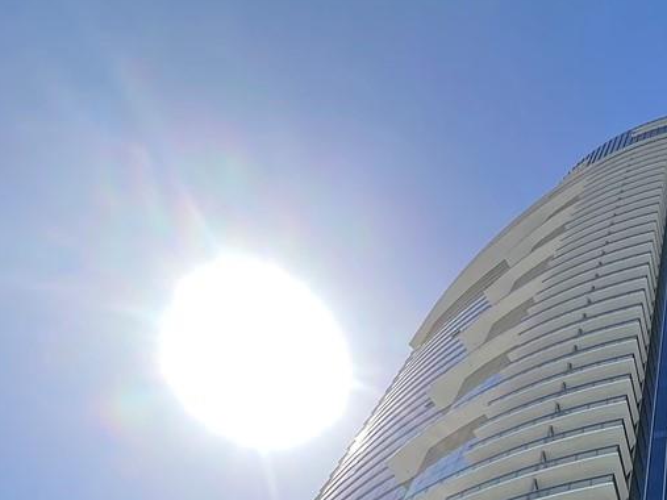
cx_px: 647
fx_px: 790
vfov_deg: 26.8
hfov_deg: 40.8
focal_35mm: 41
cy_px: 721
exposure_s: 1/1553
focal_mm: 1.57
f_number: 1.8
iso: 32
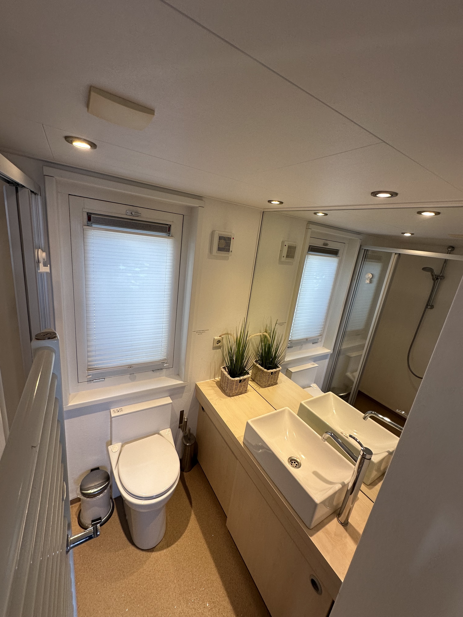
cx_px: 232
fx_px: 250
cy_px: 308
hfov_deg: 85.7
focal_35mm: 14
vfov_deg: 102.1
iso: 100
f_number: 2.2
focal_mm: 2.22
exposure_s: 1/100
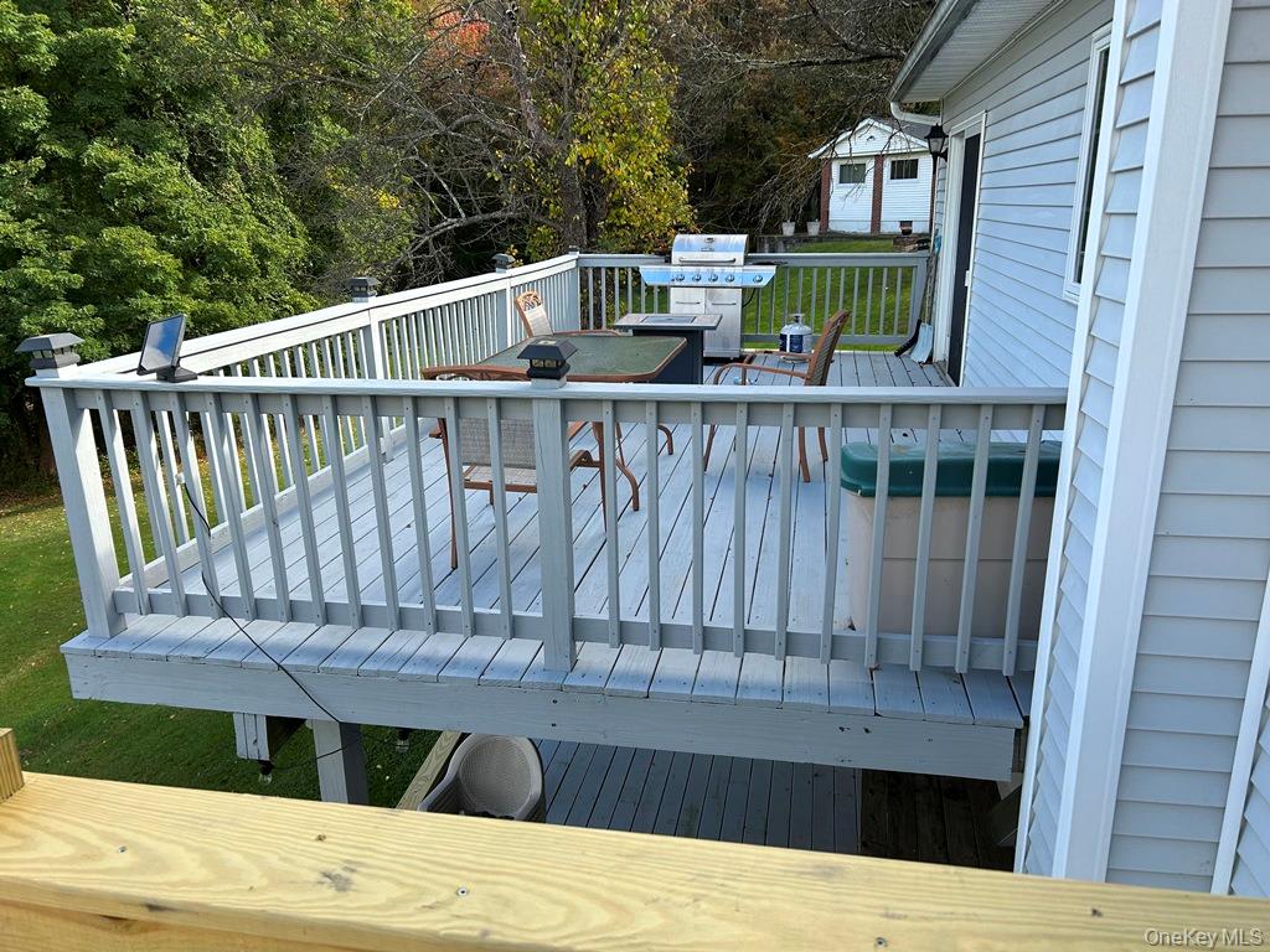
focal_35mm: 26
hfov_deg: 67.3
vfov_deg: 53.1
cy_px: 476
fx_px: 954
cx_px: 635
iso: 50
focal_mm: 5.7
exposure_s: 1/666
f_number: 1.5
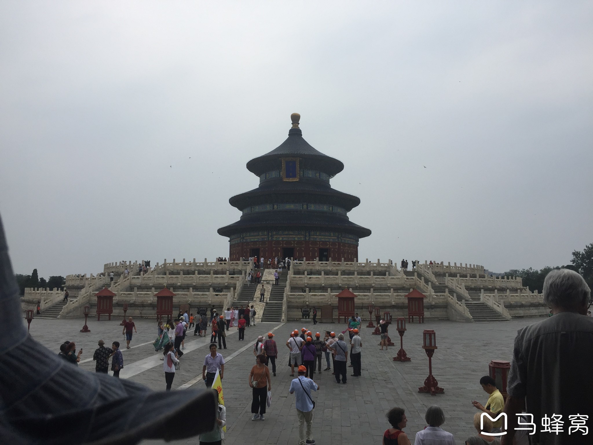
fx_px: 497
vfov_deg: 48.2
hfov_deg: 61.7
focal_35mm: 29
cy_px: 222
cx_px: 296
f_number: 2.2
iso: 32
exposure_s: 1/1014
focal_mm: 4.15
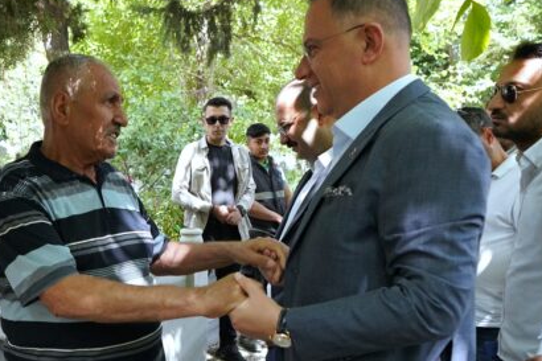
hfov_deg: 61.4
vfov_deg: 42.7
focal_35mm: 30
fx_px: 451
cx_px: 217
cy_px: 255
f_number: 3.2
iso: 2500
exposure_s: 1/2000
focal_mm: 16
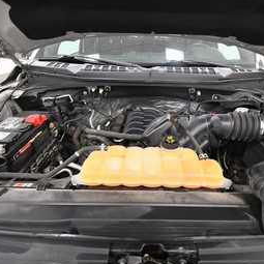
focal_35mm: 20
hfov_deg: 74.3
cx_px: 152
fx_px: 173
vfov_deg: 74.8
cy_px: 133
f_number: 4.5
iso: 1600
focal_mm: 10
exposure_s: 1/125
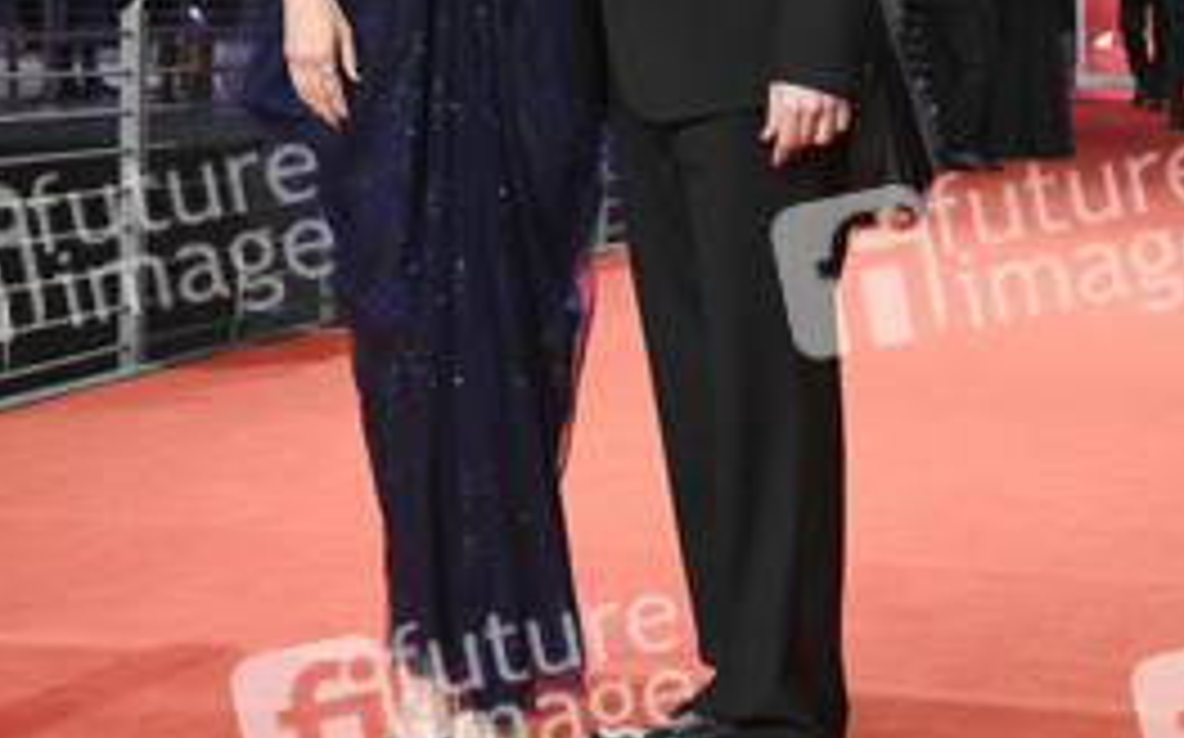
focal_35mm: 96
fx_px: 3096
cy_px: 27
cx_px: 594
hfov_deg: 21.7
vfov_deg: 13.4
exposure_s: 1/200
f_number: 5.6
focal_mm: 62
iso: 5000
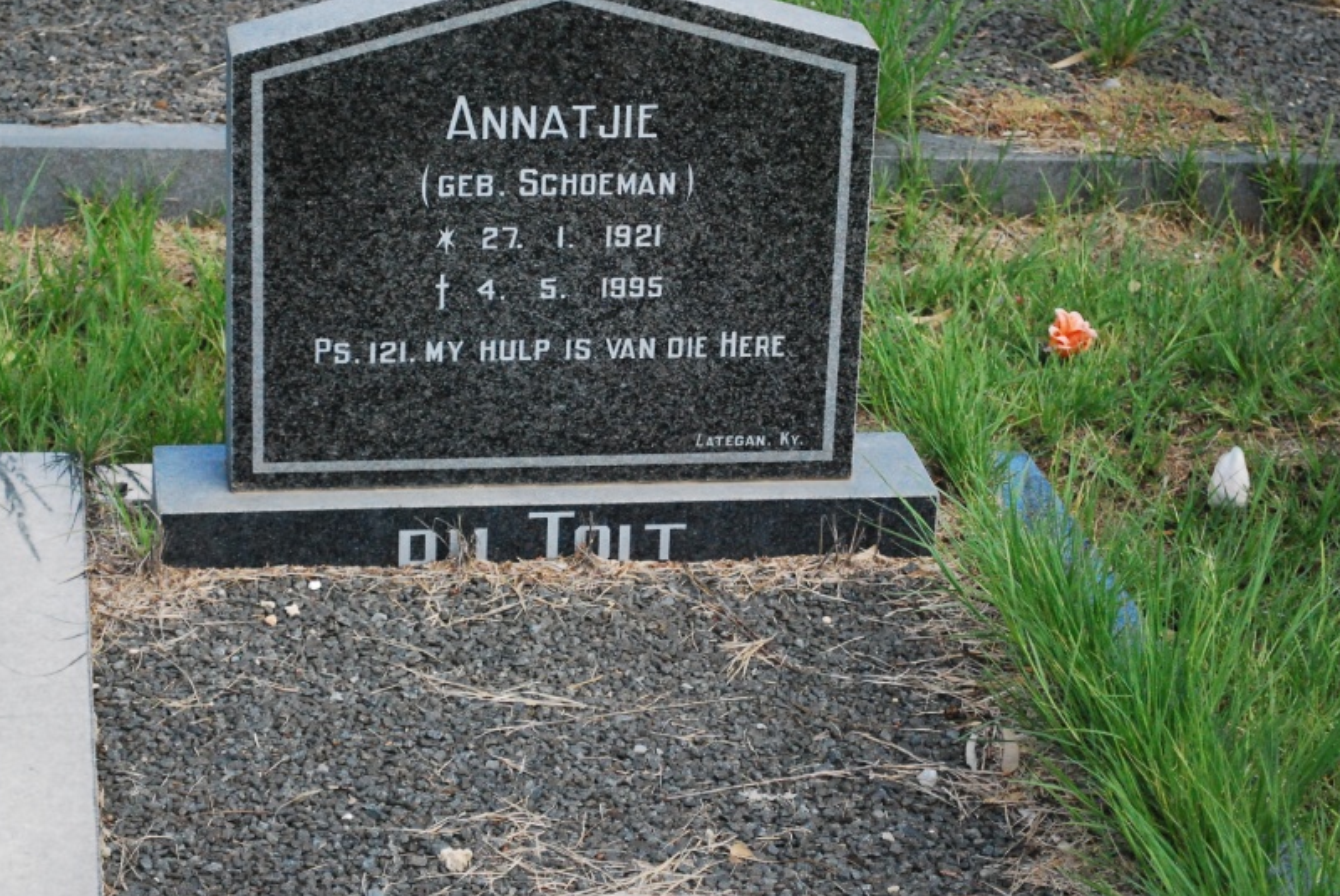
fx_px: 3936
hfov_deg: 19.3
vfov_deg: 13.0
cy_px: 358
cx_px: 548
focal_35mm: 106
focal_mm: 55
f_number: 5.6
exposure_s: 1/1250
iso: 1600
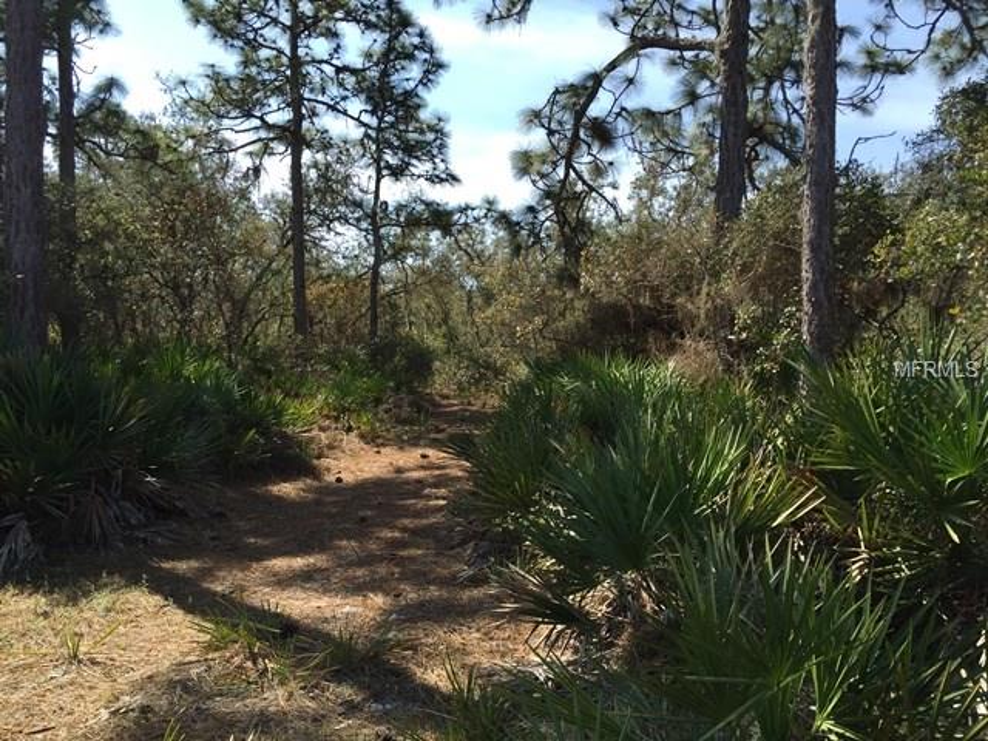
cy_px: 370
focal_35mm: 29
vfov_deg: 48.2
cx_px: 494
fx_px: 828
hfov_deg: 61.7
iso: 32
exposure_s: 1/964
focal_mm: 4.15
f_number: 2.2
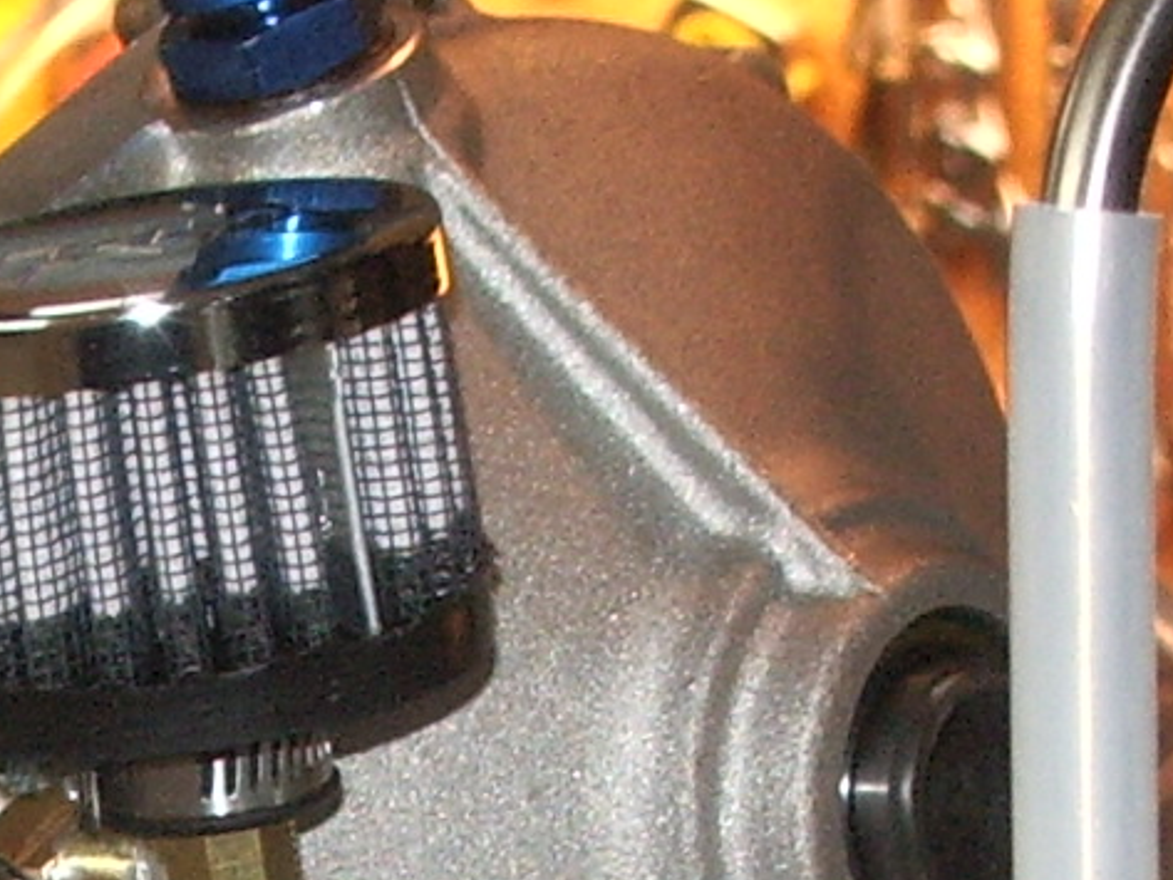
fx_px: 7186
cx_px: 57
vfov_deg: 6.8
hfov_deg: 9.3
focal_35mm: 212
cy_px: 1606
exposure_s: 1/50
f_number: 3.1
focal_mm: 8.2
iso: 200
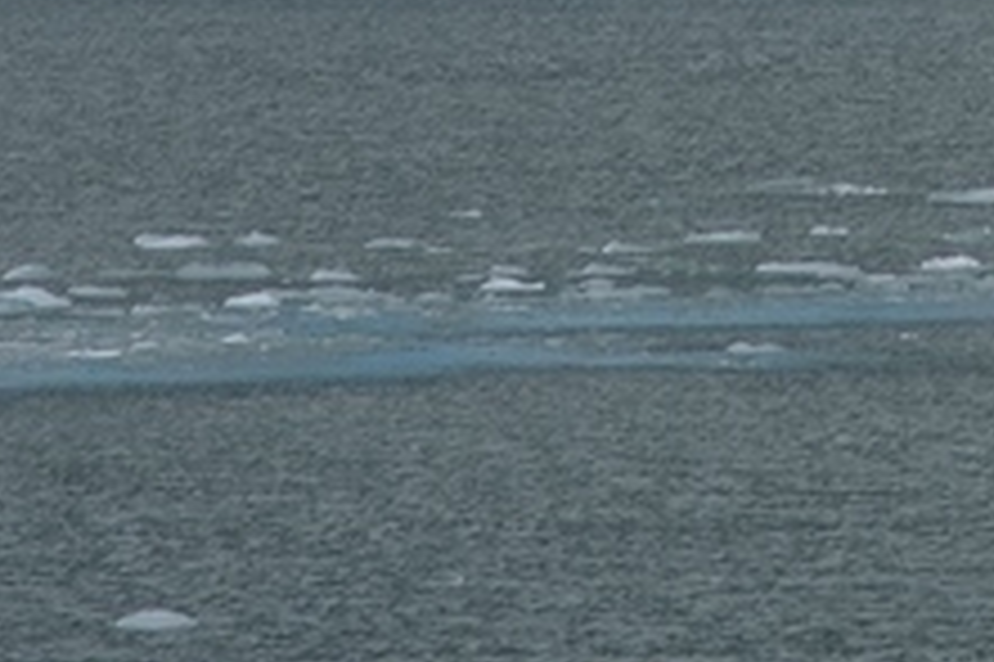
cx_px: 954
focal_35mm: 696
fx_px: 19202
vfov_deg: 2.0
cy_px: -869
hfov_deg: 3.0
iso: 100
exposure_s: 1/250
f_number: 5
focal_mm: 120
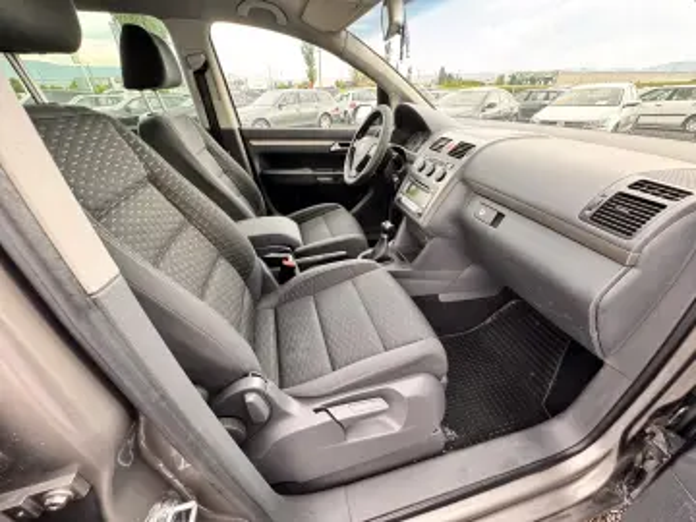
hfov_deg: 102.1
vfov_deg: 85.7
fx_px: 281
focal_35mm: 14
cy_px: 261
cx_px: 348
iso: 250
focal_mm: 2.22
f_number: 2.2
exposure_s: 1/99
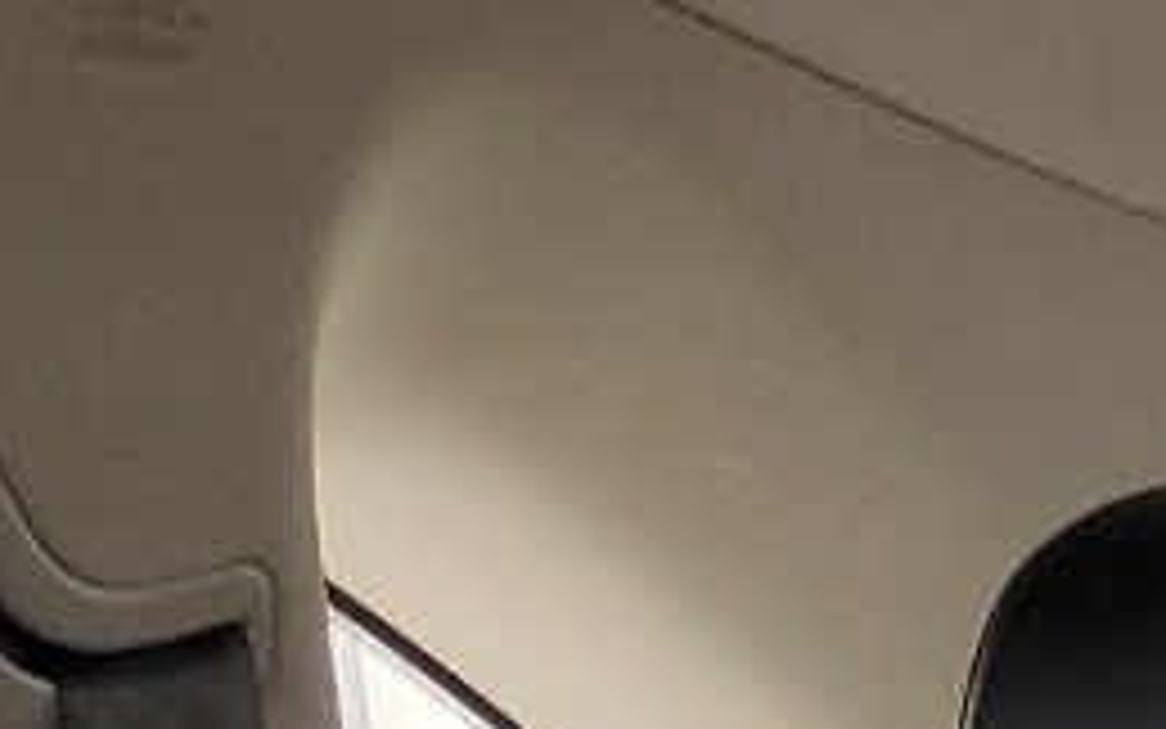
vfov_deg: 7.1
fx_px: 5403
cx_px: 3525
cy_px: 1980
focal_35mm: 170
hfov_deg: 9.5
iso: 70
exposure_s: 1/120
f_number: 1.5
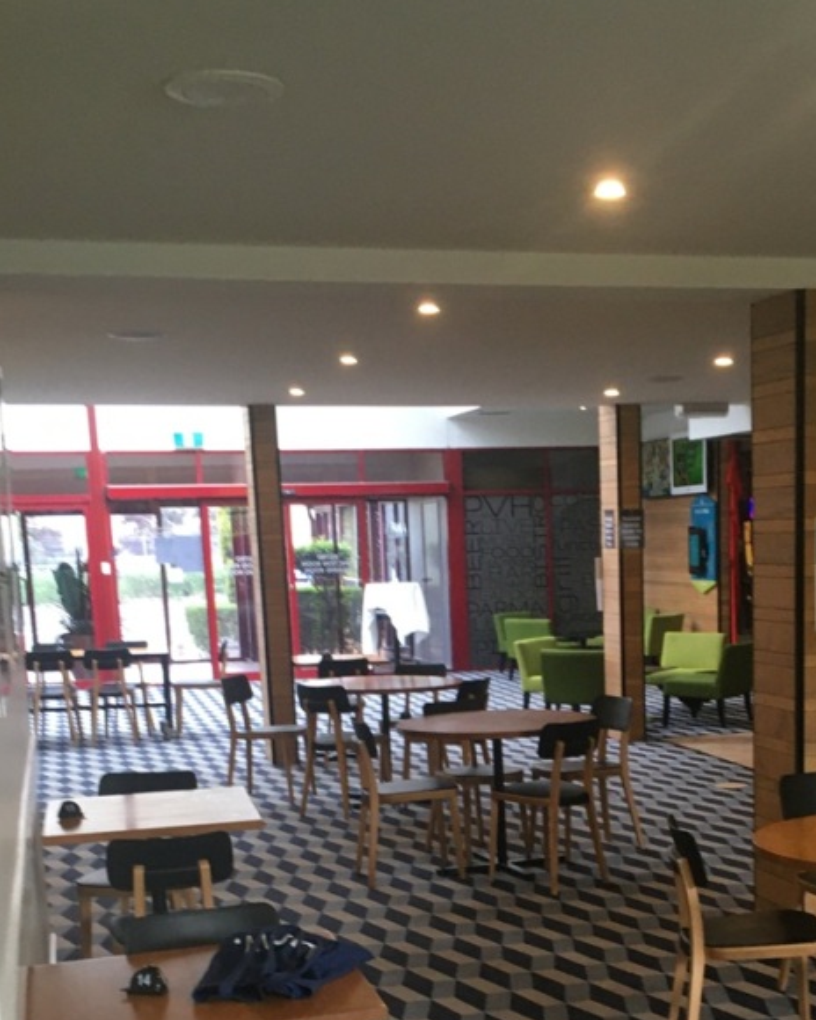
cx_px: 547
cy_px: 852
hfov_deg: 28.9
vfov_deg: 34.6
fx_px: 1570
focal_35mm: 52
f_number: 2.2
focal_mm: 4.15
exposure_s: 1/33
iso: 64
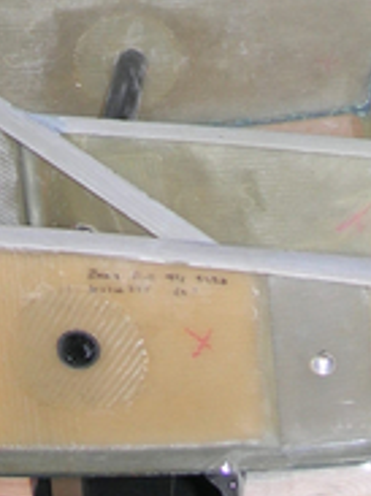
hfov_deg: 11.1
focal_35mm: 133
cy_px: -257
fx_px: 1903
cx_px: 154
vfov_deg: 13.9
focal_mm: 7.8
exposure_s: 1/60.1
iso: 64
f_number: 2.8
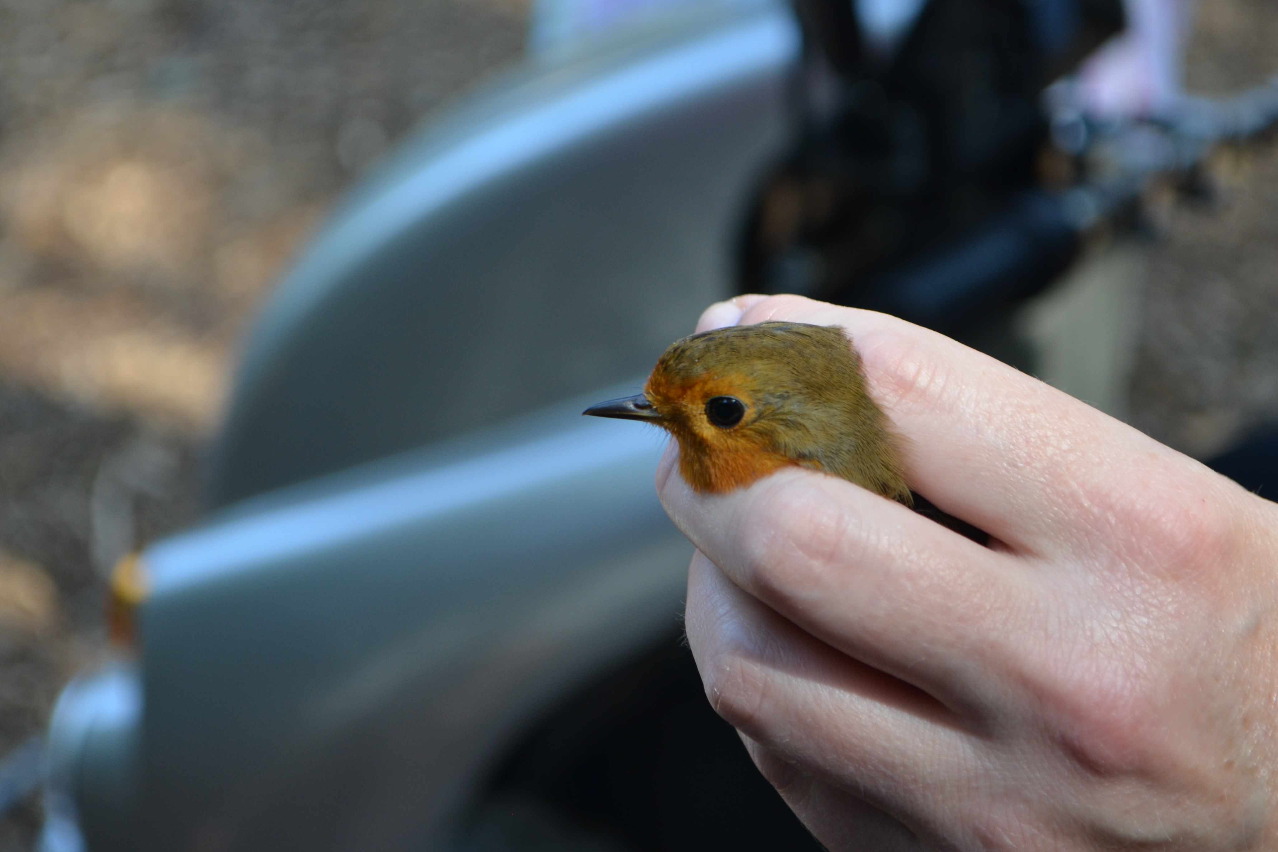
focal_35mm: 99
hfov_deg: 20.7
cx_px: 617
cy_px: 421
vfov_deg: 13.9
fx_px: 3500
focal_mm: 55
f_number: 5.6
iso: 400
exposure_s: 1/125
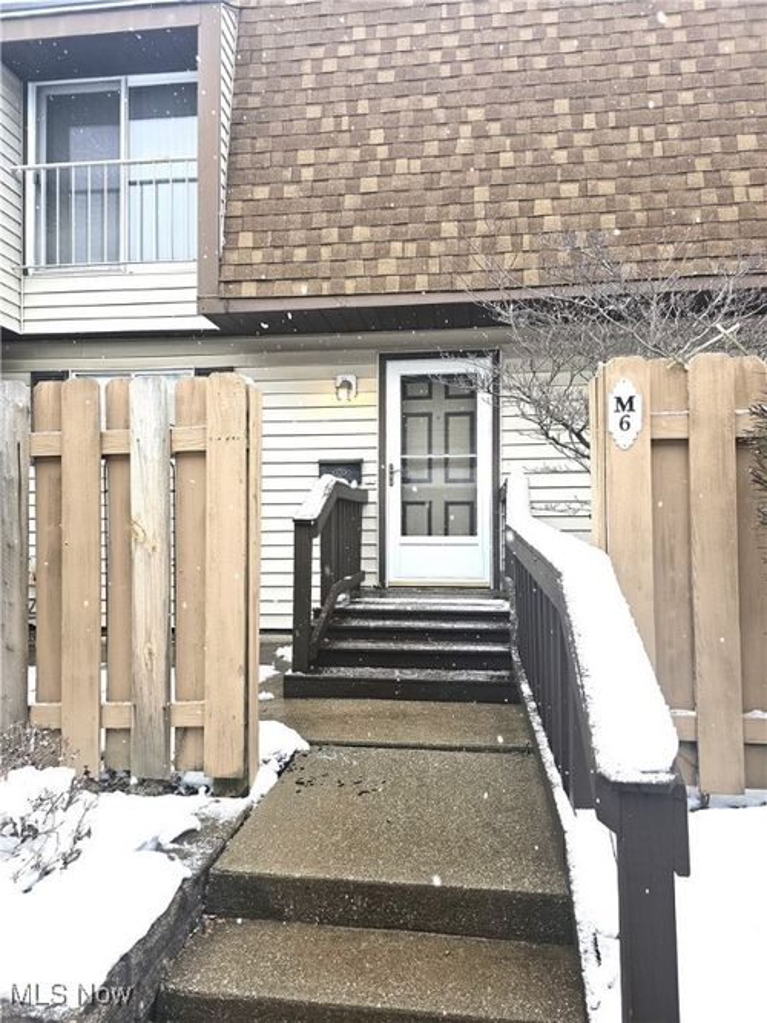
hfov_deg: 58.9
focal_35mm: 23
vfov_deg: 73.9
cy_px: 512
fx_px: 680
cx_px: 384
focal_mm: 6.3
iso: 160
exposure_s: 1/359
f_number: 1.7
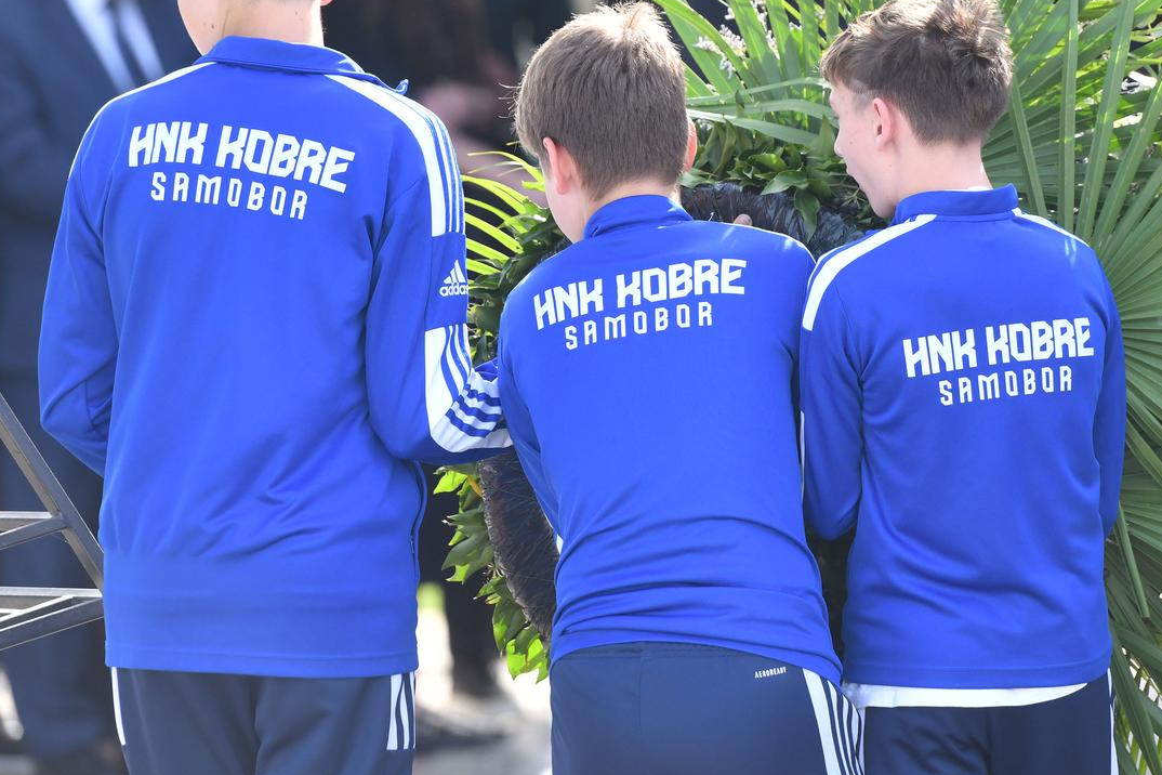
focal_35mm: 298
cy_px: 273
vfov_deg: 4.6
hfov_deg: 6.9
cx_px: 701
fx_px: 9618
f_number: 5
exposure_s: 1/1000
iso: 400
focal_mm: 200
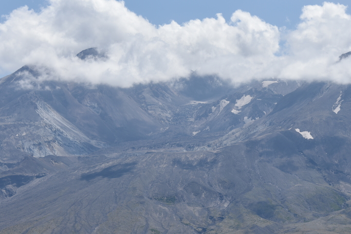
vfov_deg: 10.1
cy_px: 154
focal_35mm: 135
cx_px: 251
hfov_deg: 15.1
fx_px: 1316
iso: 100
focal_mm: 72
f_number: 10
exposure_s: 1/400
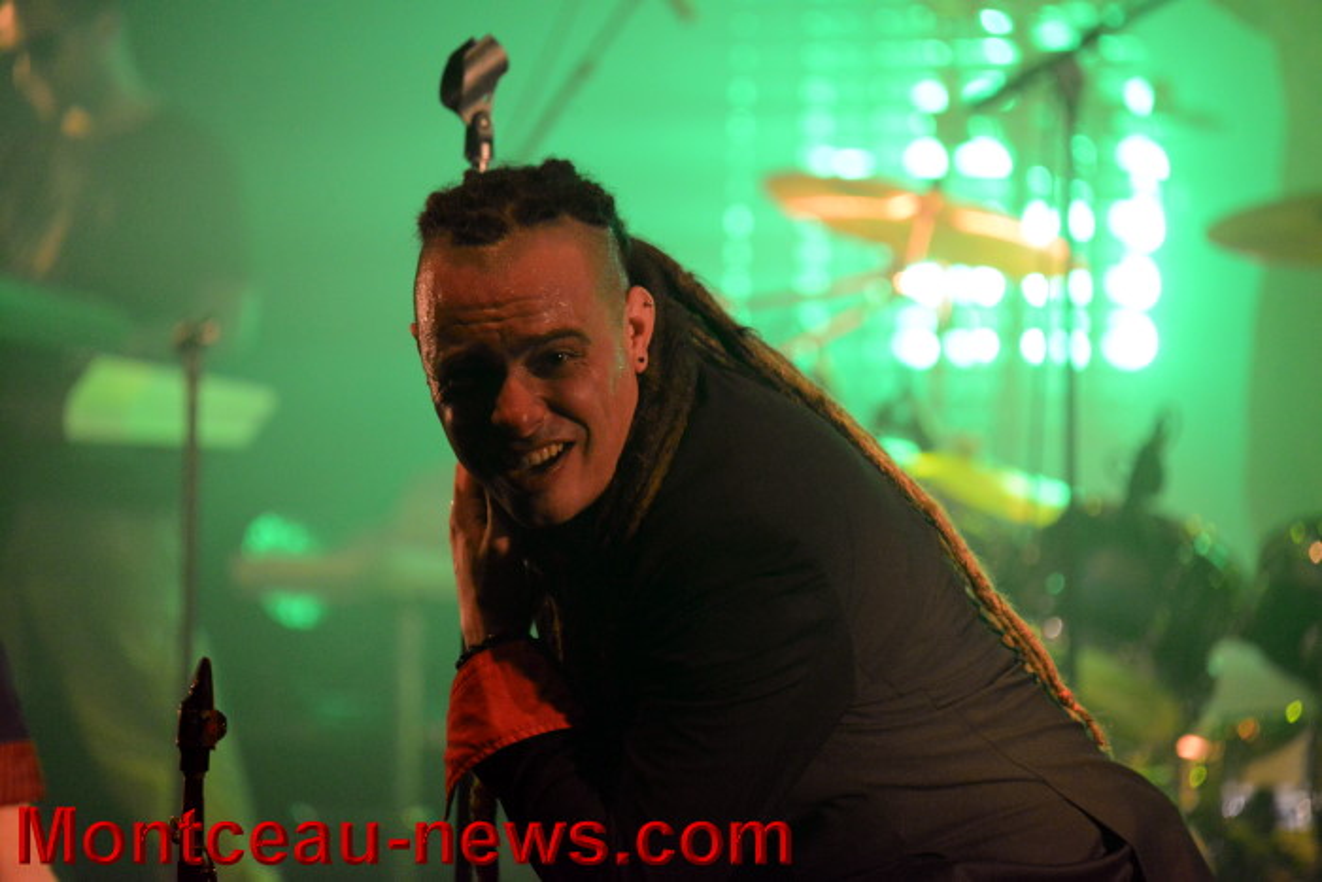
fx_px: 11018
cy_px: 441
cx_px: 661
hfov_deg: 6.9
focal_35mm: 300
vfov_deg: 4.6
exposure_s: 1/200
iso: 6400
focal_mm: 300
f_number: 5.6
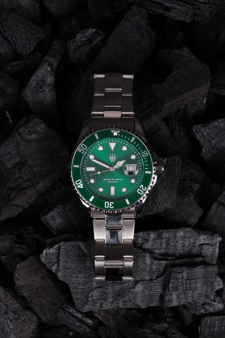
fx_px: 947
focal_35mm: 101
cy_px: 169
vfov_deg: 20.2
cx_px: 112
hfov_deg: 13.6
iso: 400
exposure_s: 1/80
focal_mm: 67.5
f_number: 8
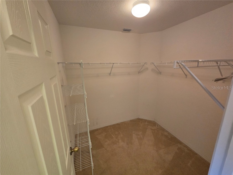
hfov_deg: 106.2
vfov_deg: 89.9
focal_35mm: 13
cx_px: 116
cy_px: 88
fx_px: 88
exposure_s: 1/60
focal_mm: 2.2
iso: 320
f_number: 2.2
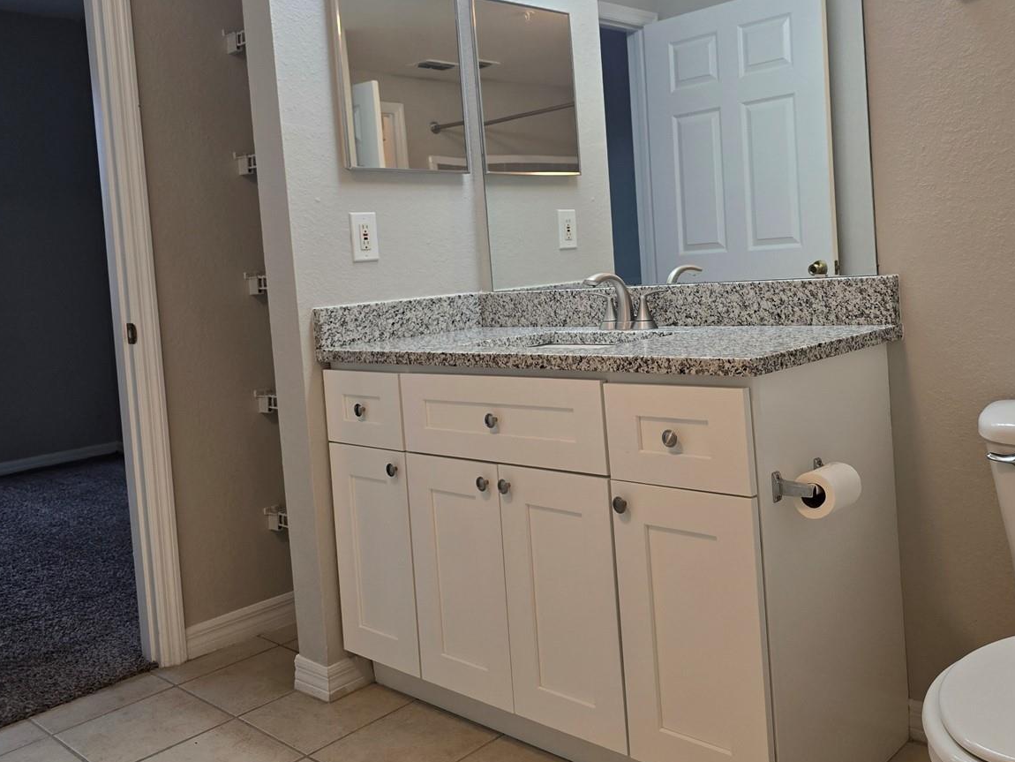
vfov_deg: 43.9
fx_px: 938
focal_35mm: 32
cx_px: 582
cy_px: 302
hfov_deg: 56.6
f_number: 1.7
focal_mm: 6.3
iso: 80
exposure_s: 1/120
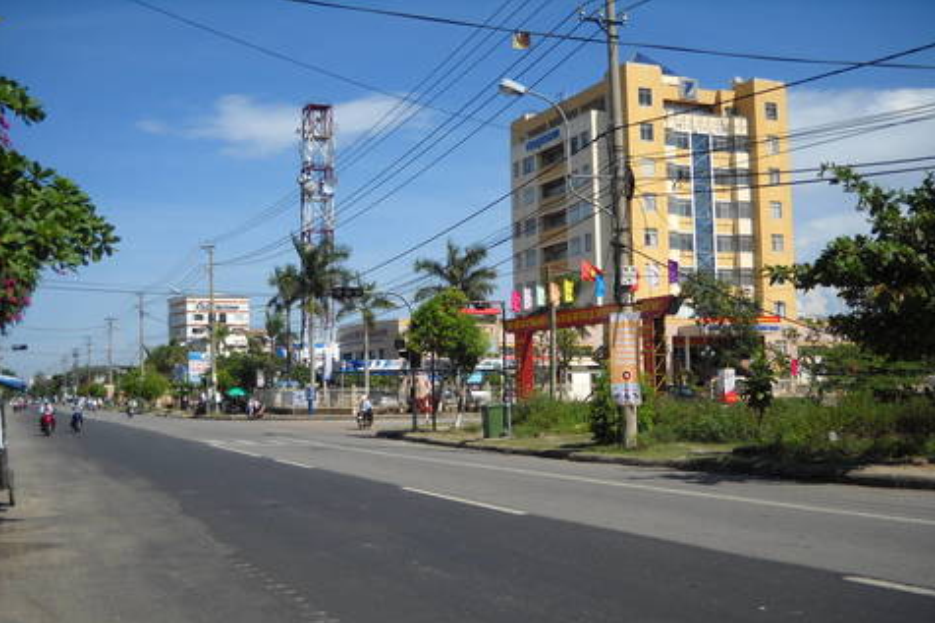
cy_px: 352
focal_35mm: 43
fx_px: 1116
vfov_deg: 31.1
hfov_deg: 45.4
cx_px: 466
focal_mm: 6.72
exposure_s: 1/384
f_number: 5.5
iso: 64
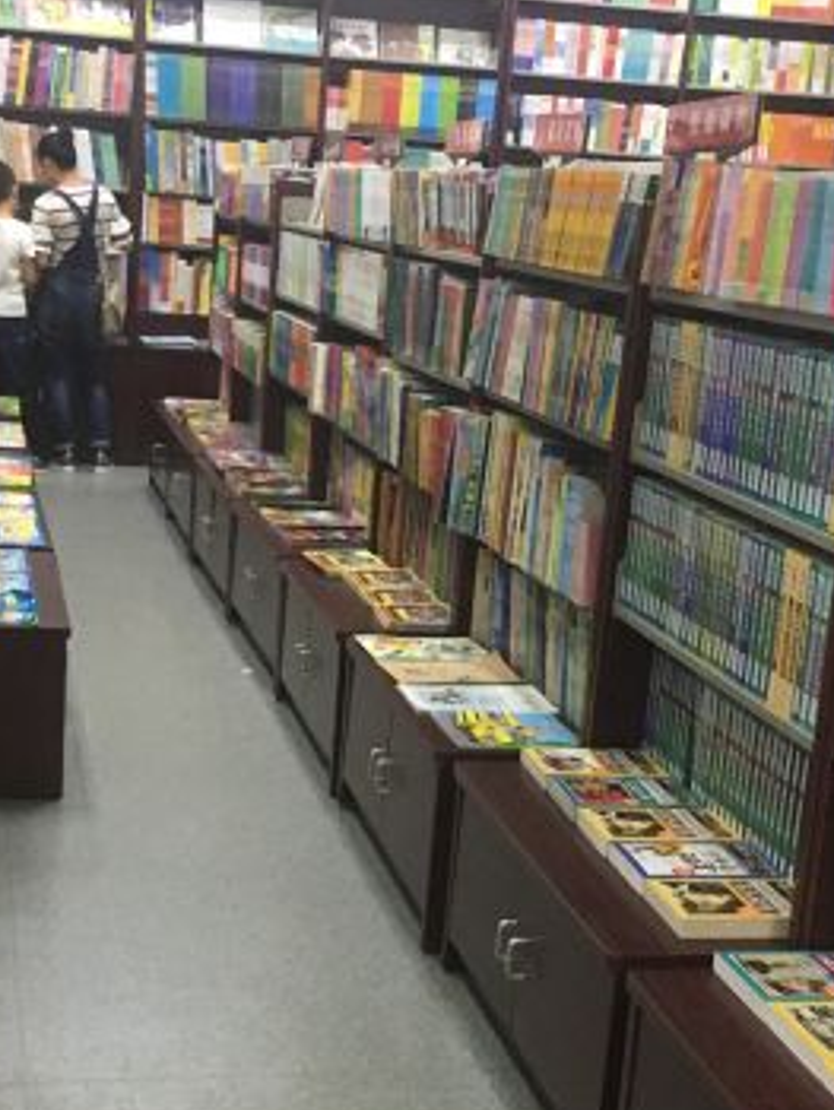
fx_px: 1861
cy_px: 745
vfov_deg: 32.9
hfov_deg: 25.2
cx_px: 338
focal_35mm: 58
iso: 200
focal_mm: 4.15
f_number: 2.2
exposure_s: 1/25
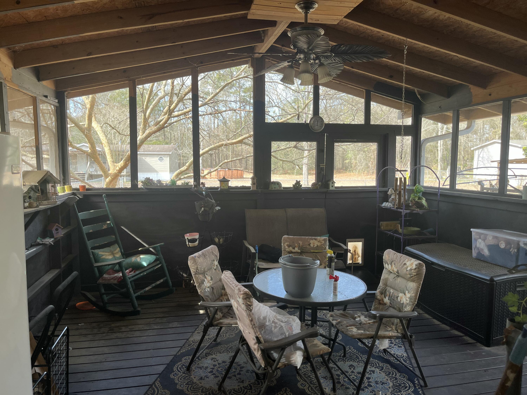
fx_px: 396
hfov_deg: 67.3
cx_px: 264
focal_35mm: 26
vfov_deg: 53.1
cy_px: 198
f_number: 1.6
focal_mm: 5.1
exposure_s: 1/121
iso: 40
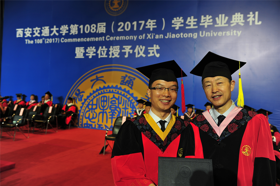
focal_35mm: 32
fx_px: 249
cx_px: 140
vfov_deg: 41.0
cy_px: 93
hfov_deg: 58.8
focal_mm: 32
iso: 400
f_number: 4.5
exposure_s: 1/80
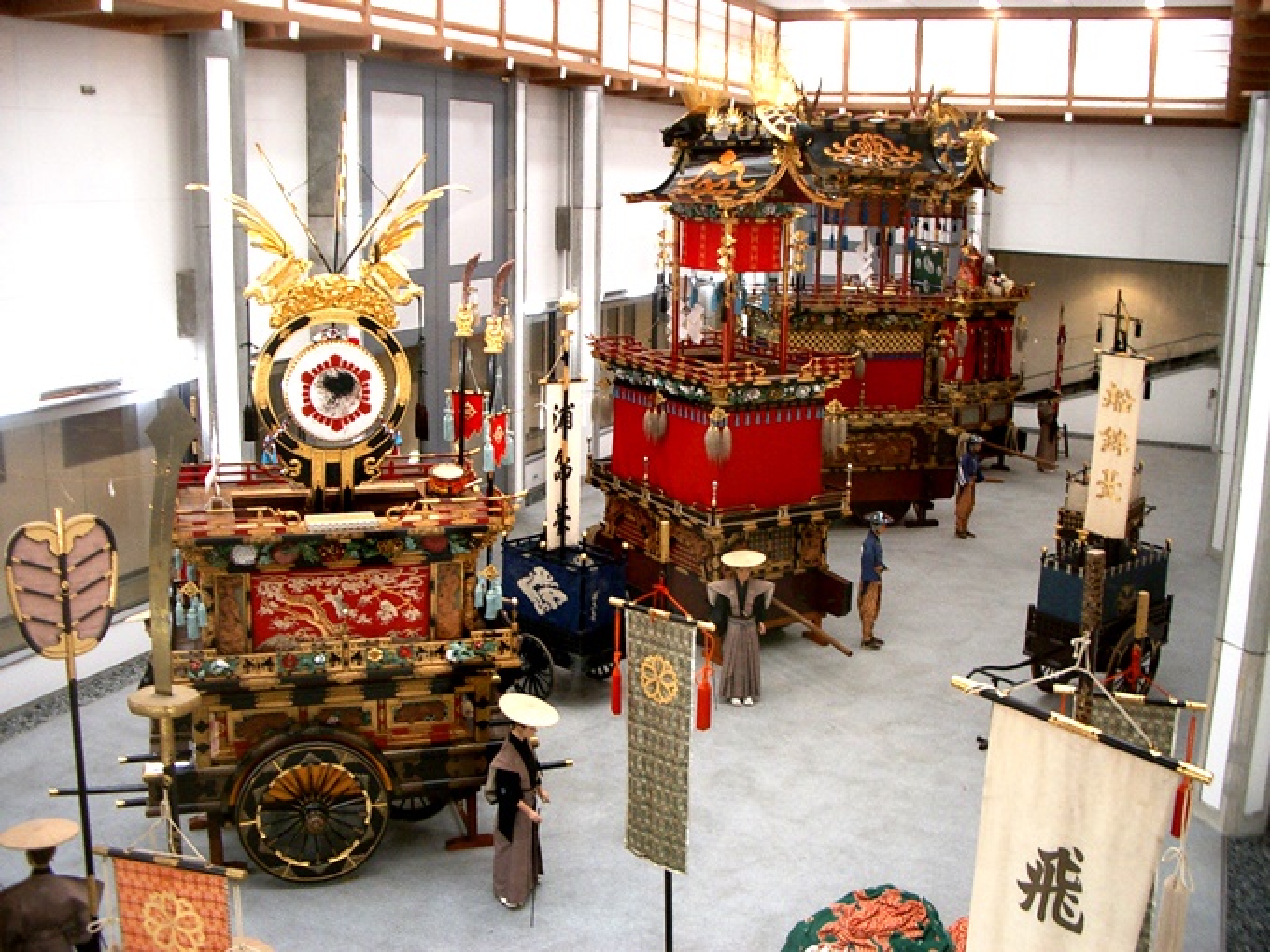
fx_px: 1284
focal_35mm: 35
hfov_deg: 52.6
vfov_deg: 40.7
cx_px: 635
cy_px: 476
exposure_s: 1/8
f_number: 2.6
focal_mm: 5.8
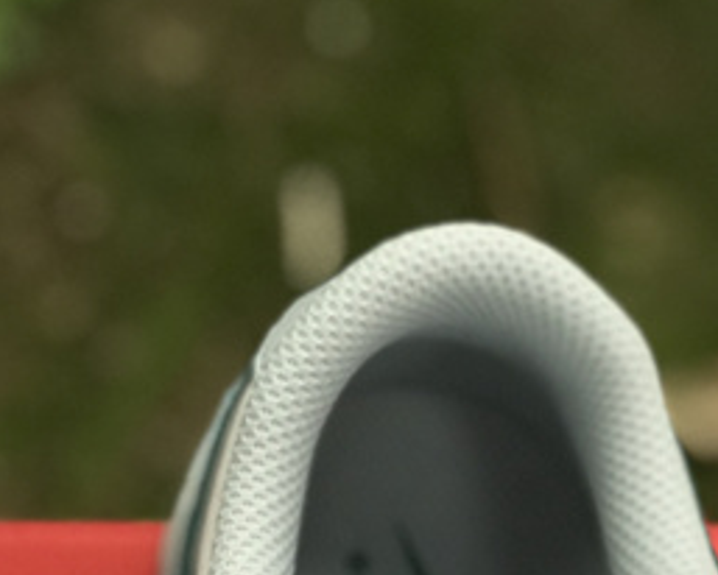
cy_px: 733
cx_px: 59
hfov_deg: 12.0
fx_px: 3403
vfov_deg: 9.5
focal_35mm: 160
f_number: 2.8
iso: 125
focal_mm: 6.6
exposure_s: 1/50
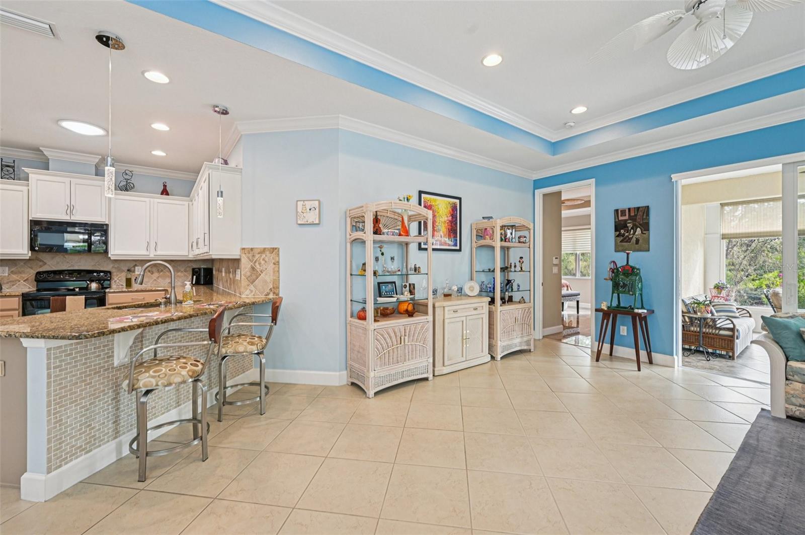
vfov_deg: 81.1
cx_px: 402
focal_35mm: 14
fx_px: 313
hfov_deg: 104.3
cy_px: 268
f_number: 8
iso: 400
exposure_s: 1/13
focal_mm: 14
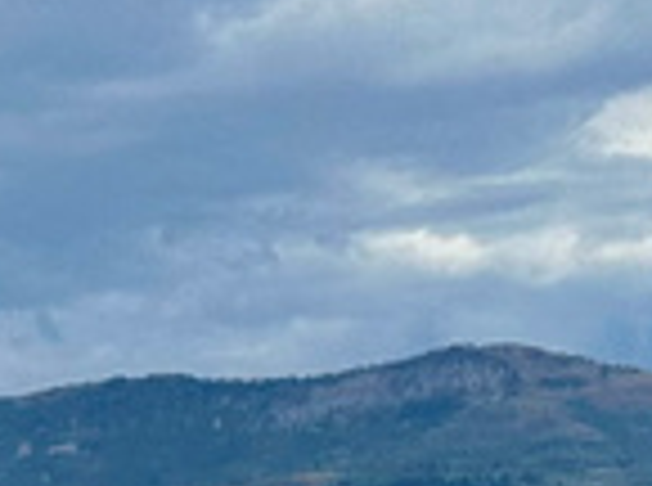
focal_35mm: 340
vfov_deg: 4.2
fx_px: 6388
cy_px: 1382
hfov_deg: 5.7
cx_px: -549
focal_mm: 6.86
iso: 64
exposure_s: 1/5000
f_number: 1.78
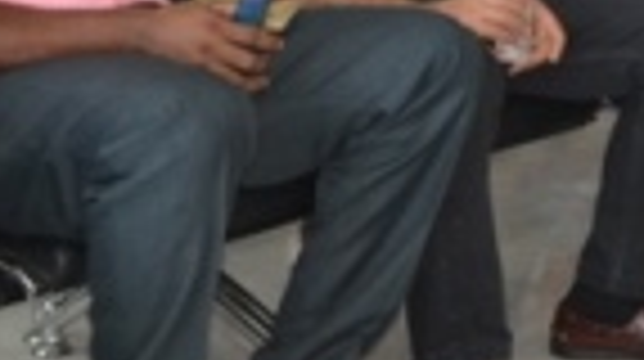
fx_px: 2882
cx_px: 549
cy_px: -423
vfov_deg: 6.9
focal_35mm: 169
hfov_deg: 12.7
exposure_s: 1/80
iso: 400
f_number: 6.3
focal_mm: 24
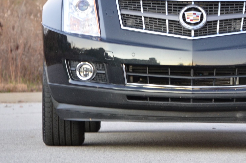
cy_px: 16
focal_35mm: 308
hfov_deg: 6.7
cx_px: 195
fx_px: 2101
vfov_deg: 4.4
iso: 800
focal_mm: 102
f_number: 6.3
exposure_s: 1/15
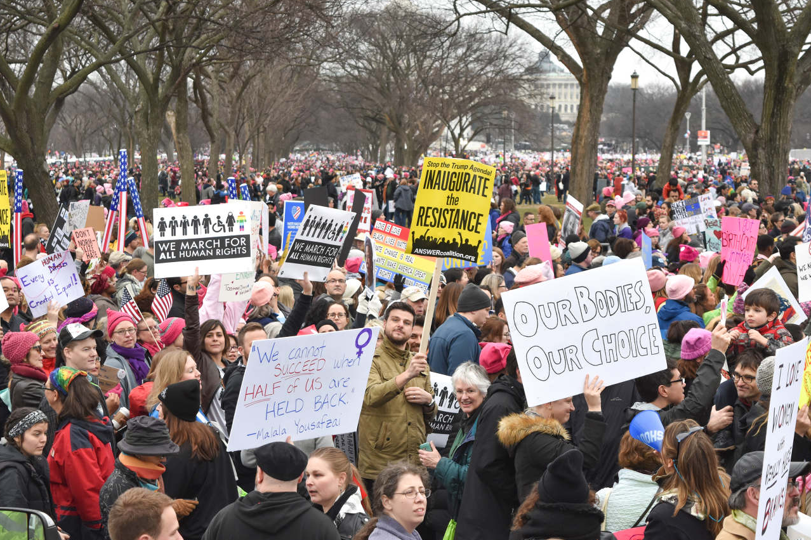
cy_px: 280
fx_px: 1948
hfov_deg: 23.5
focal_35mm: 87
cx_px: 400
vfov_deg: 15.8
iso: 800
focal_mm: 55
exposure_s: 1/500
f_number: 5.6
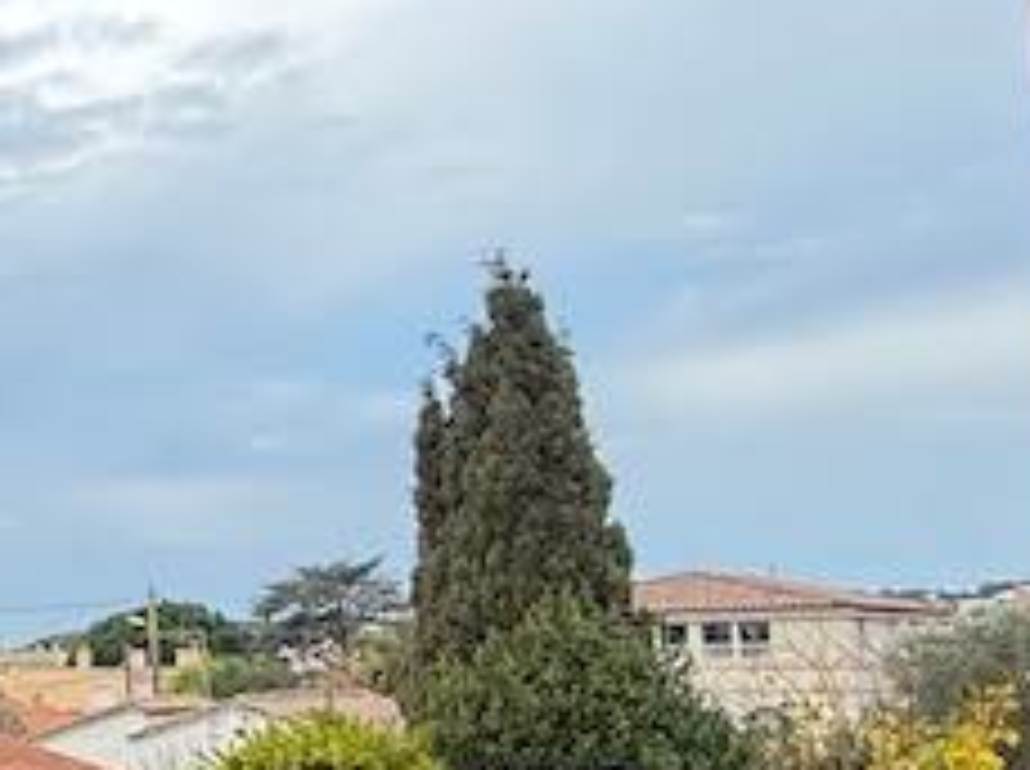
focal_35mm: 49
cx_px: -648
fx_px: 1456
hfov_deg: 25.1
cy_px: 581
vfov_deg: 29.1
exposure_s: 1/149
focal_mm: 2.22
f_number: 2.2
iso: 64
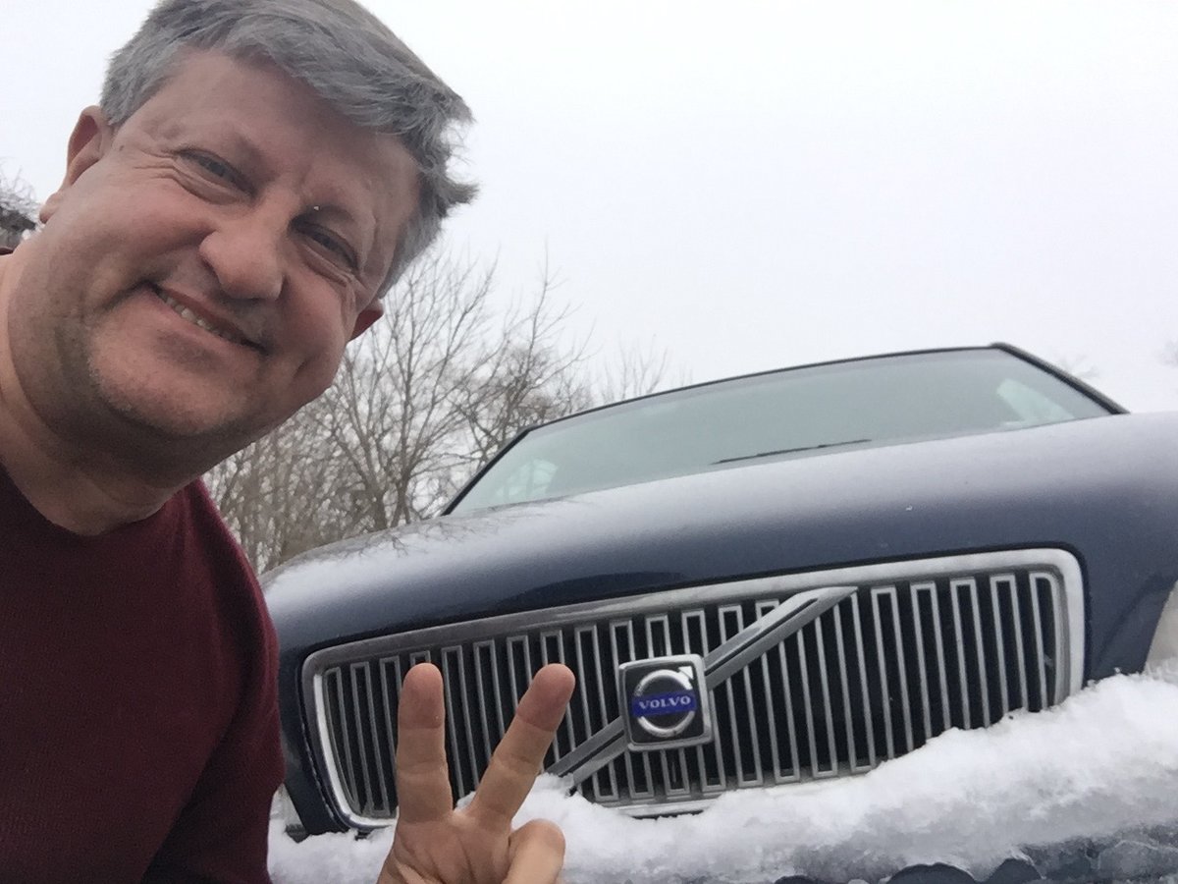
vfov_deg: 45.4
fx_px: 1055
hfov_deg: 58.4
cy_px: 442
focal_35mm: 31
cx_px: 589
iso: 32
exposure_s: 1/880
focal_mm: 2.65
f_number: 2.2
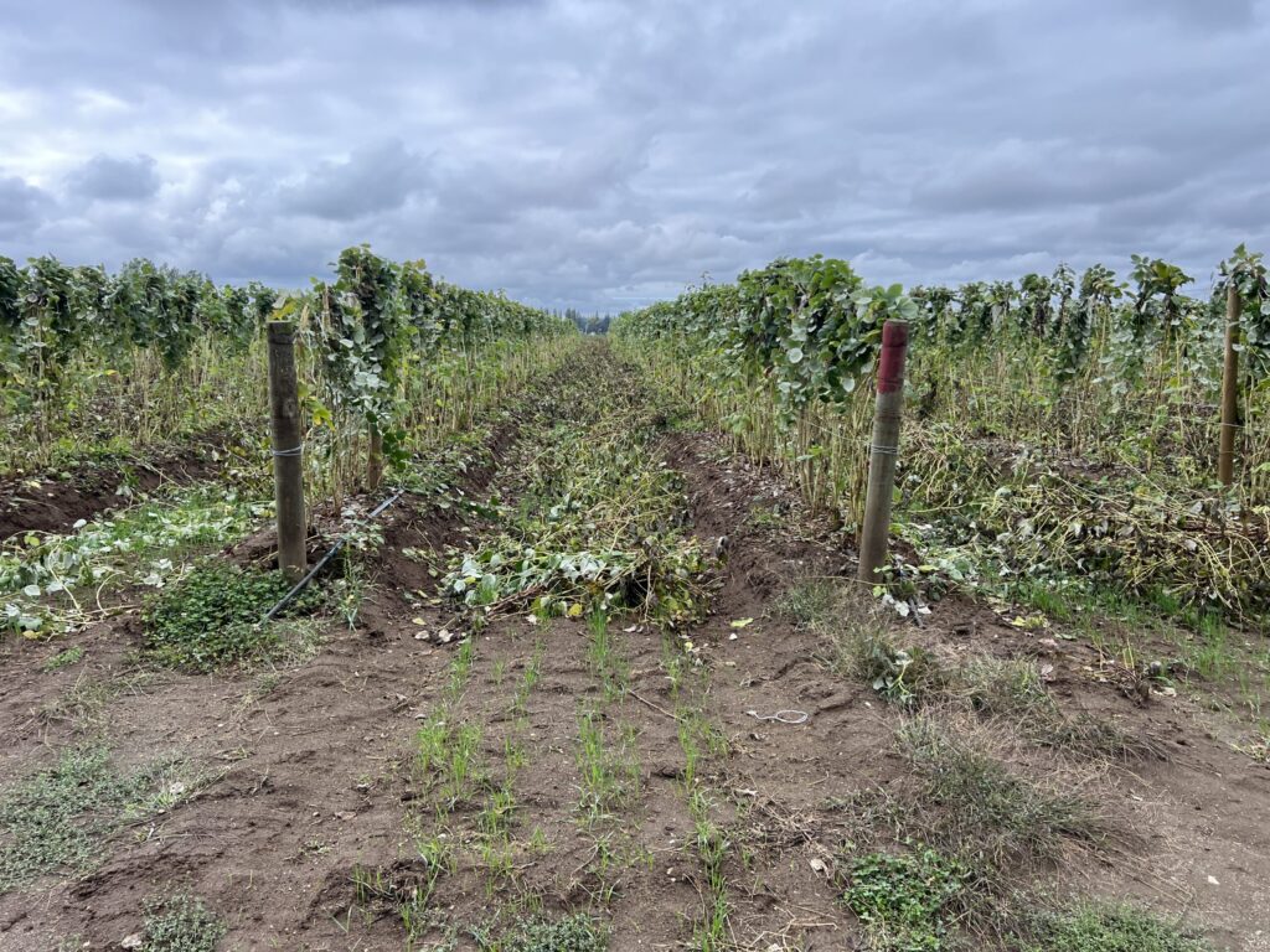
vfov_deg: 53.1
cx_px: 635
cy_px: 476
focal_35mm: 26
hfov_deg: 67.3
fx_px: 954
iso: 50
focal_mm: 5.7
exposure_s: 1/949
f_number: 1.5
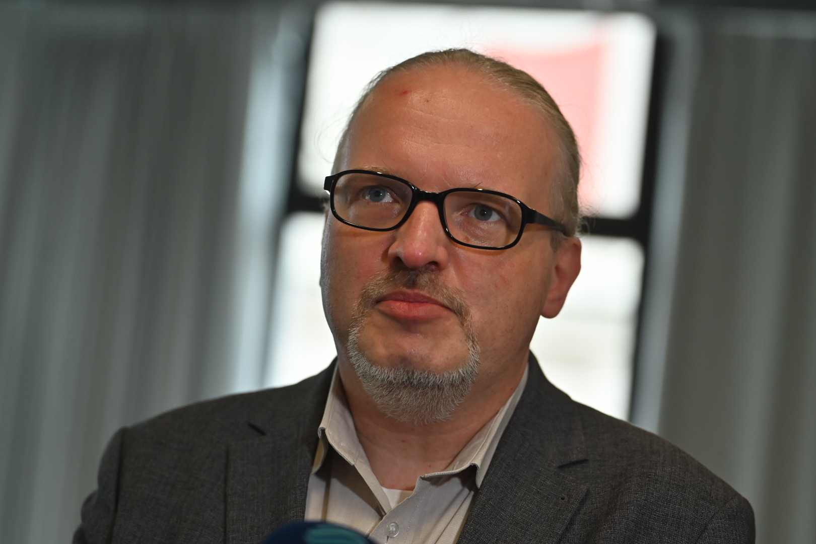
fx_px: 2085
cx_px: 408
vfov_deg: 14.9
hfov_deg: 22.1
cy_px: 272
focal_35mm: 92
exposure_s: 1/400
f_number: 2.8
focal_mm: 92
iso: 400
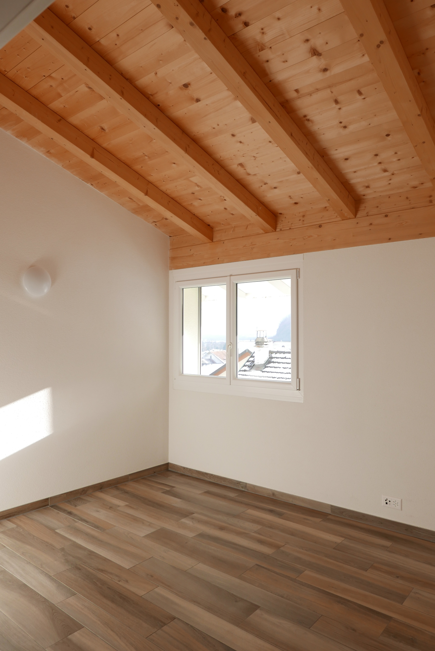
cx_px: 218
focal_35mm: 24
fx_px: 434
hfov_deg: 53.2
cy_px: 326
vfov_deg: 73.7
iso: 200
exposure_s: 1/125
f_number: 4
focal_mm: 10.9
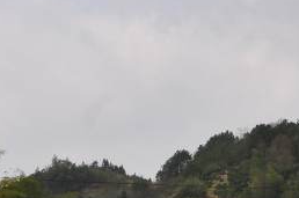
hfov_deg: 13.8
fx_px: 1235
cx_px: 163
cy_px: 233
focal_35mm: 149
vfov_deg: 9.1
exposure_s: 1/400
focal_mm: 25
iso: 200
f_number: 10
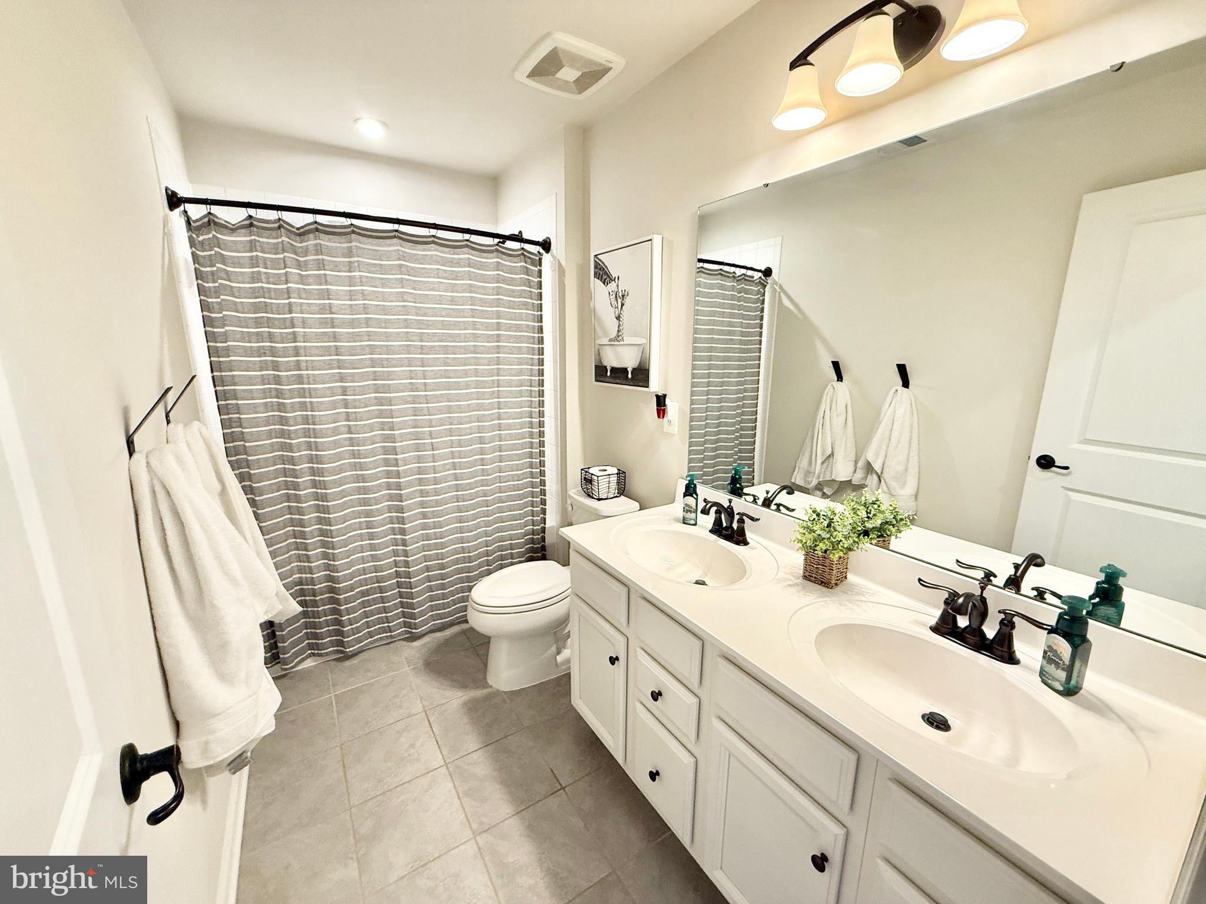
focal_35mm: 14
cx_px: 603
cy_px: 452
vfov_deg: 85.7
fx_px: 488
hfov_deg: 102.1
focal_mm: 2.22
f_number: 2.2
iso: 250
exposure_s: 1/120
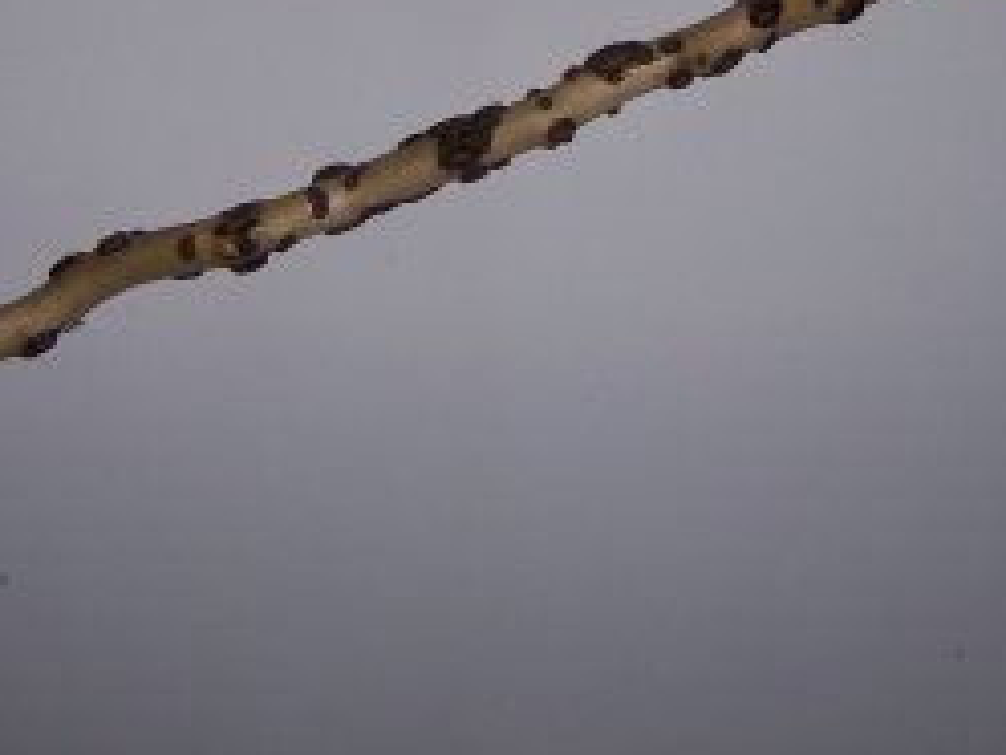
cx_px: 600
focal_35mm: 71
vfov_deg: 20.4
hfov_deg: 27.3
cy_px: 108
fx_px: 2063
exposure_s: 1/60
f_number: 2.8
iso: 80
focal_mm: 6.2
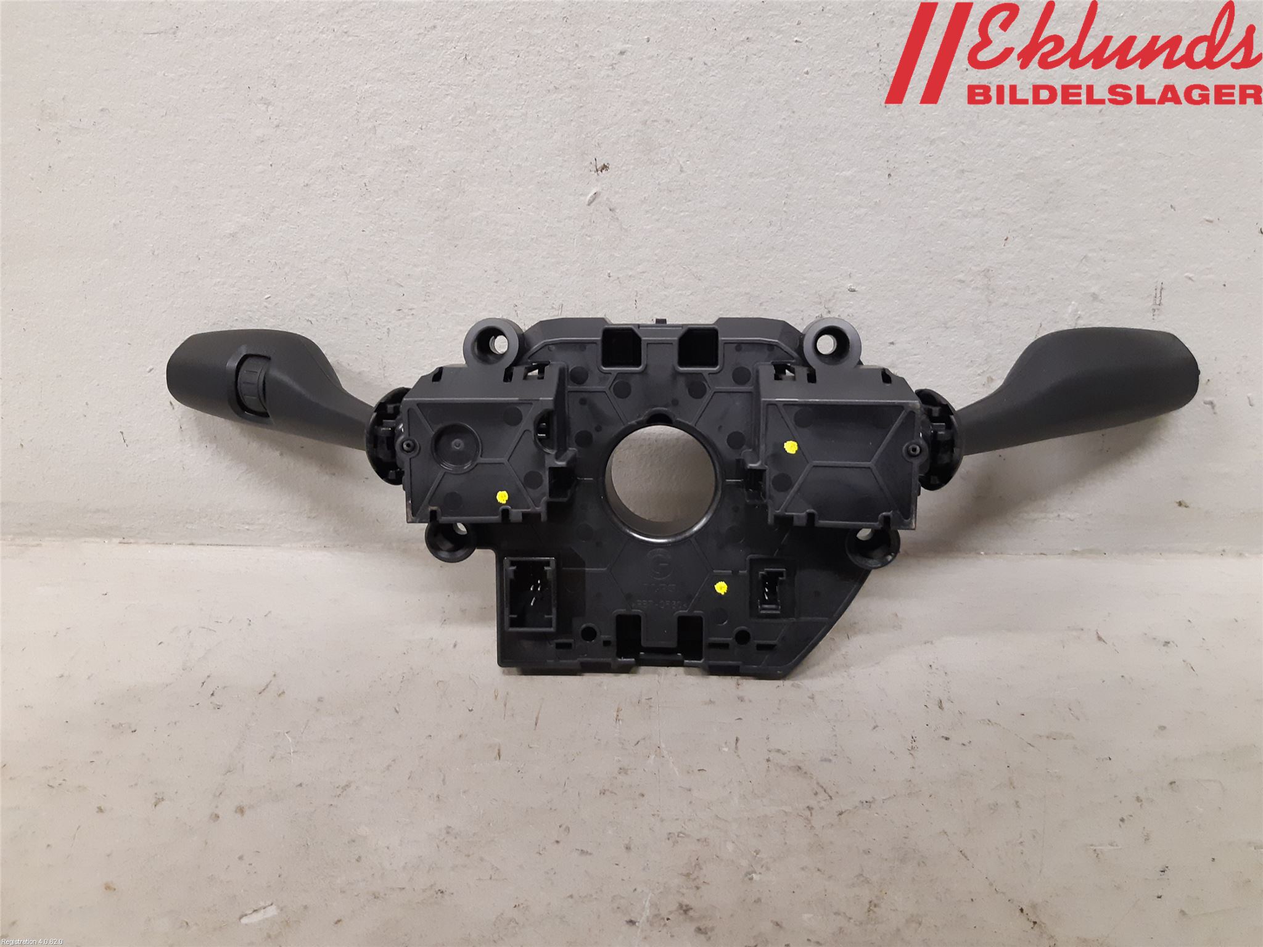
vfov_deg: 53.1
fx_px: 949
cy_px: 474
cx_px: 632
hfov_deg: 67.3
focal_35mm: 26
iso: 320
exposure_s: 1/50
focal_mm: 3.93
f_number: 1.7
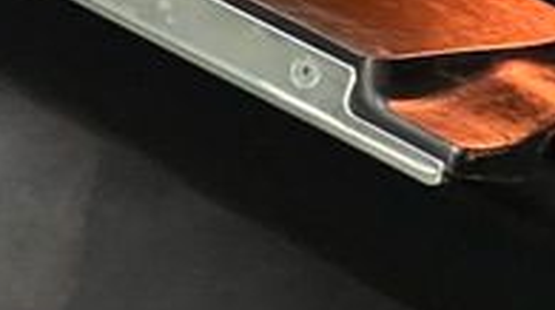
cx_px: 194
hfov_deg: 7.8
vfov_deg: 4.3
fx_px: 4056
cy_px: -250
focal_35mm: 276
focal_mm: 9
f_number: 2.8
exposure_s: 1/24
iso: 1600
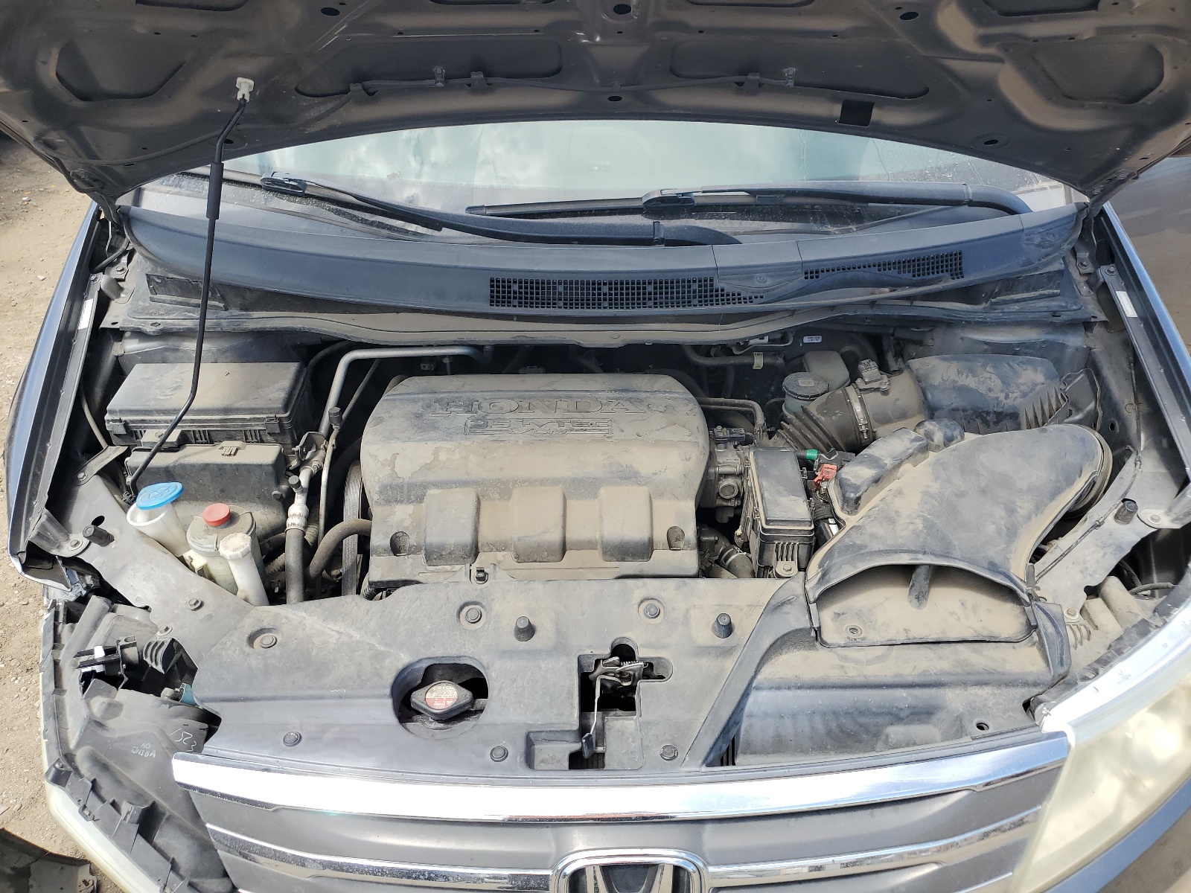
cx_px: 596
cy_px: 446
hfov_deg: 67.3
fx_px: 895
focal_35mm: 26
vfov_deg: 53.1
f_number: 1.5
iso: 50
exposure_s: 1/1000
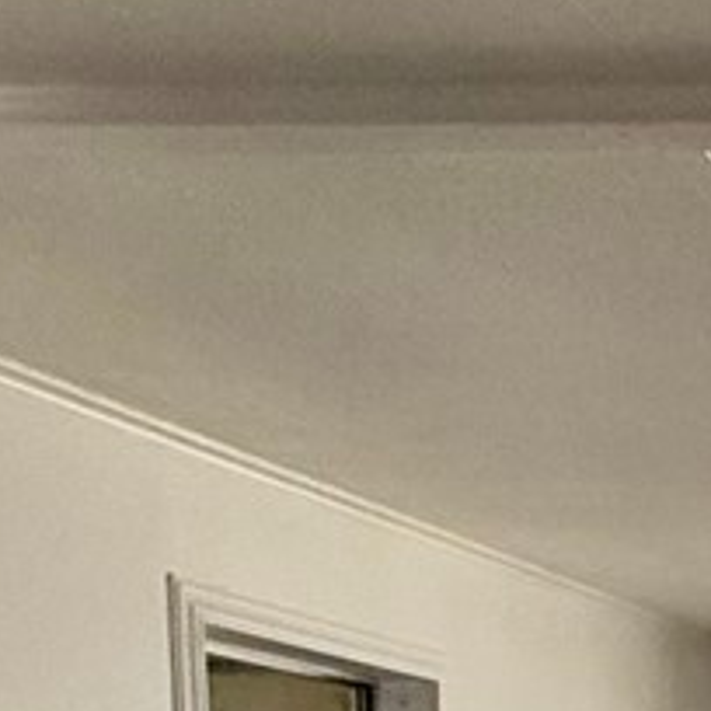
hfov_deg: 14.6
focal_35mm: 97
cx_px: 1450
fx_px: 2254
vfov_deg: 16.0
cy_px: 1150
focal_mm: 2.22
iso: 160
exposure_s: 1/99
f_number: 2.2
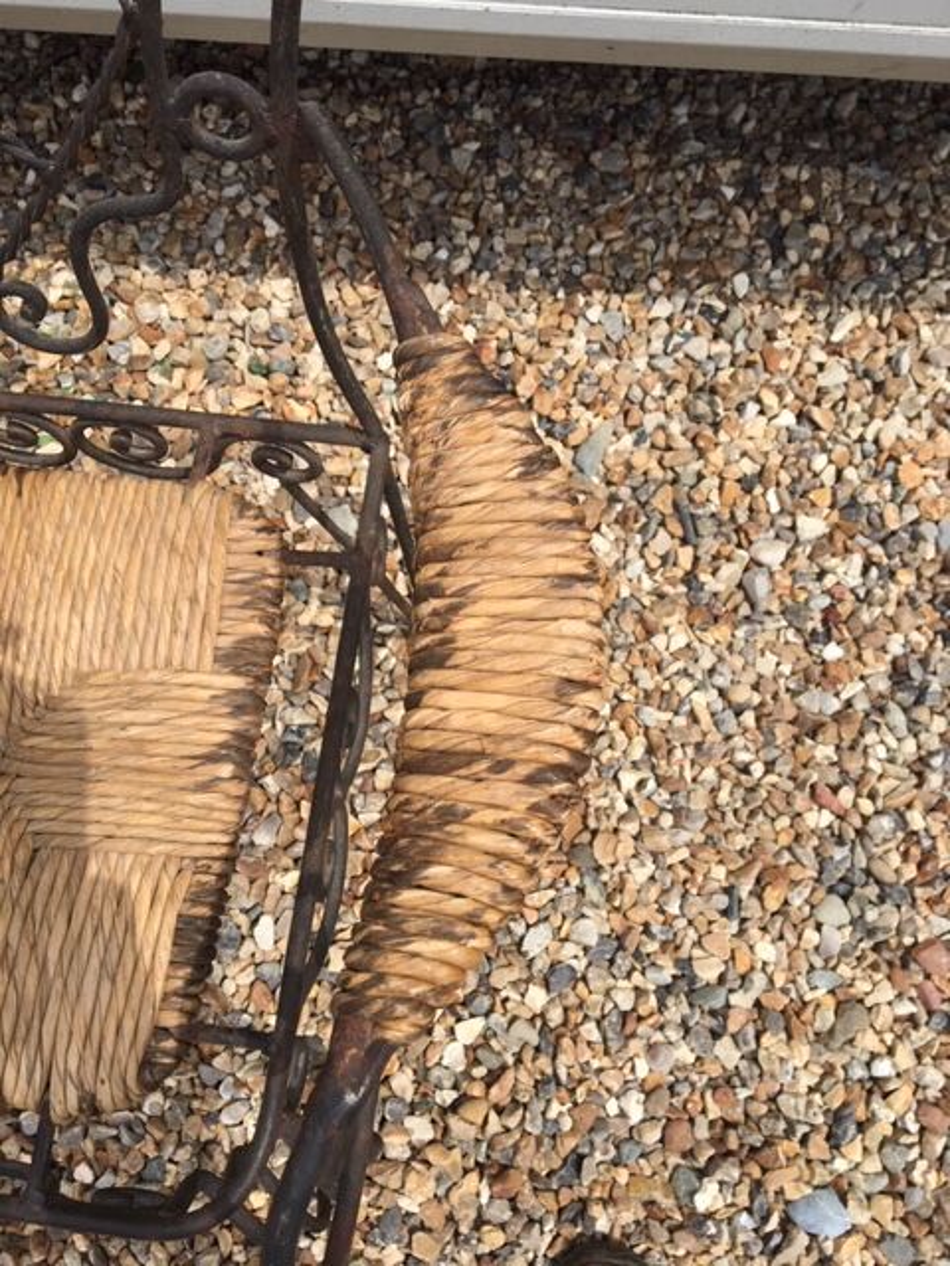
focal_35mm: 29
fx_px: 1061
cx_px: 475
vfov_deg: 61.7
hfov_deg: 48.2
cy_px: 633
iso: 25
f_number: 2.2
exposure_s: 1/1374
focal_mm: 4.15
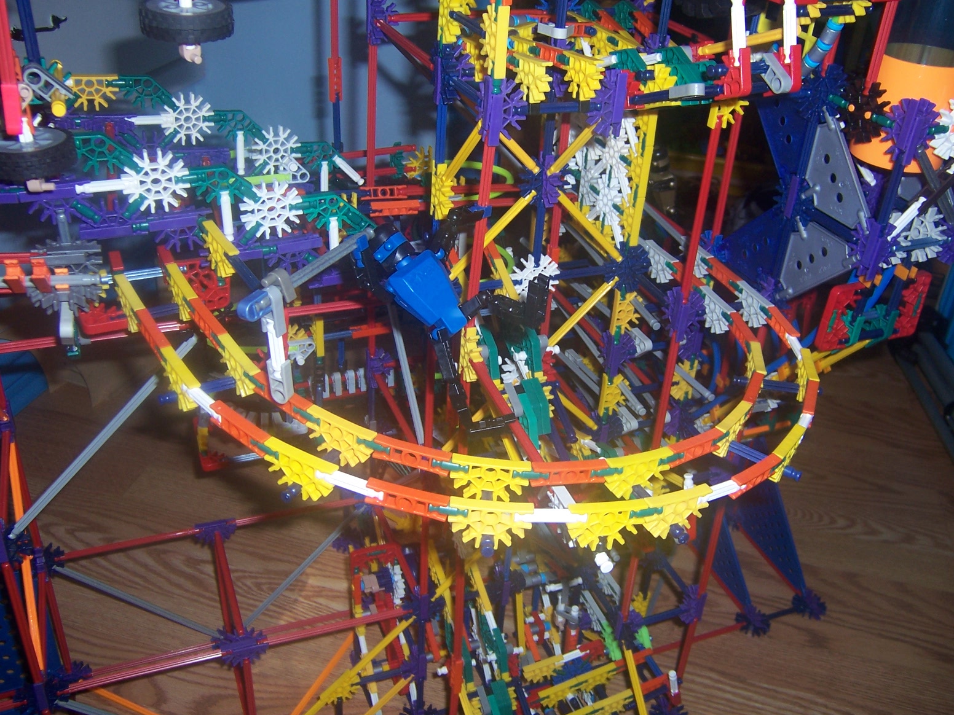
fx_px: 909
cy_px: 358
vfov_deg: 42.9
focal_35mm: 33
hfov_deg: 55.4
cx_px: 477
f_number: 2.8
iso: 80
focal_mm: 5.5
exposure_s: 1/60
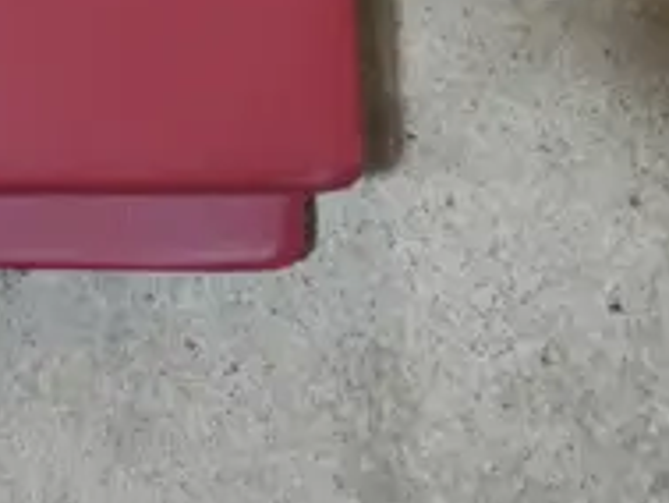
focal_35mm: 206
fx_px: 3984
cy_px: -785
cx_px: -729
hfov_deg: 9.0
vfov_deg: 6.8
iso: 320
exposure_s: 1/60
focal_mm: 19
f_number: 4.1
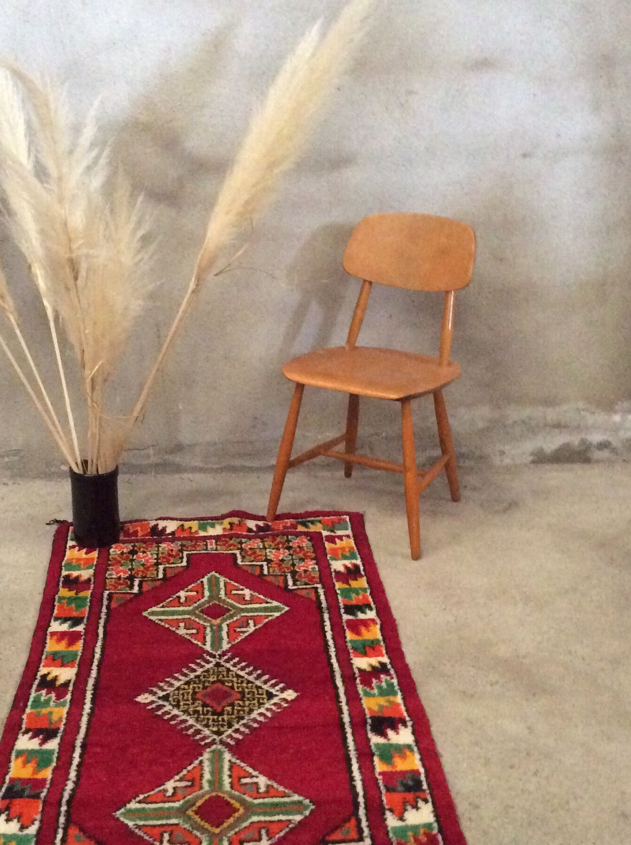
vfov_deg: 41.1
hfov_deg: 31.4
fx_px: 1121
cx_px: 260
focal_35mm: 46
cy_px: 505
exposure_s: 1/17
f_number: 2.4
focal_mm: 3.3
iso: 640
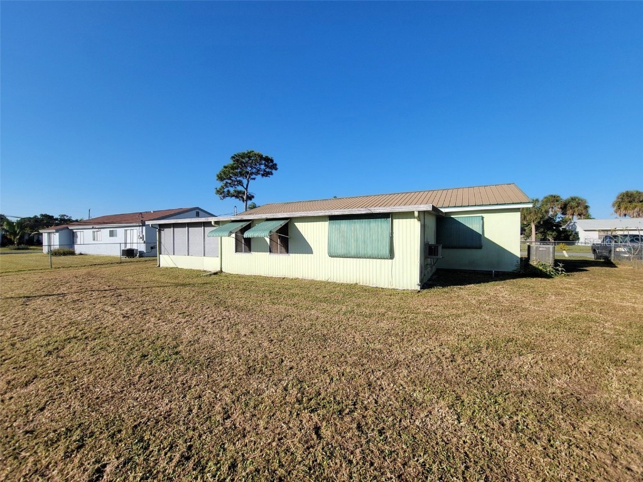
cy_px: 241
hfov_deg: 106.2
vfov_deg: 89.9
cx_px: 322
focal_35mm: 13
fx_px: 241
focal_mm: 2.2
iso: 50
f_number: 2.2
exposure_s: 1/1559
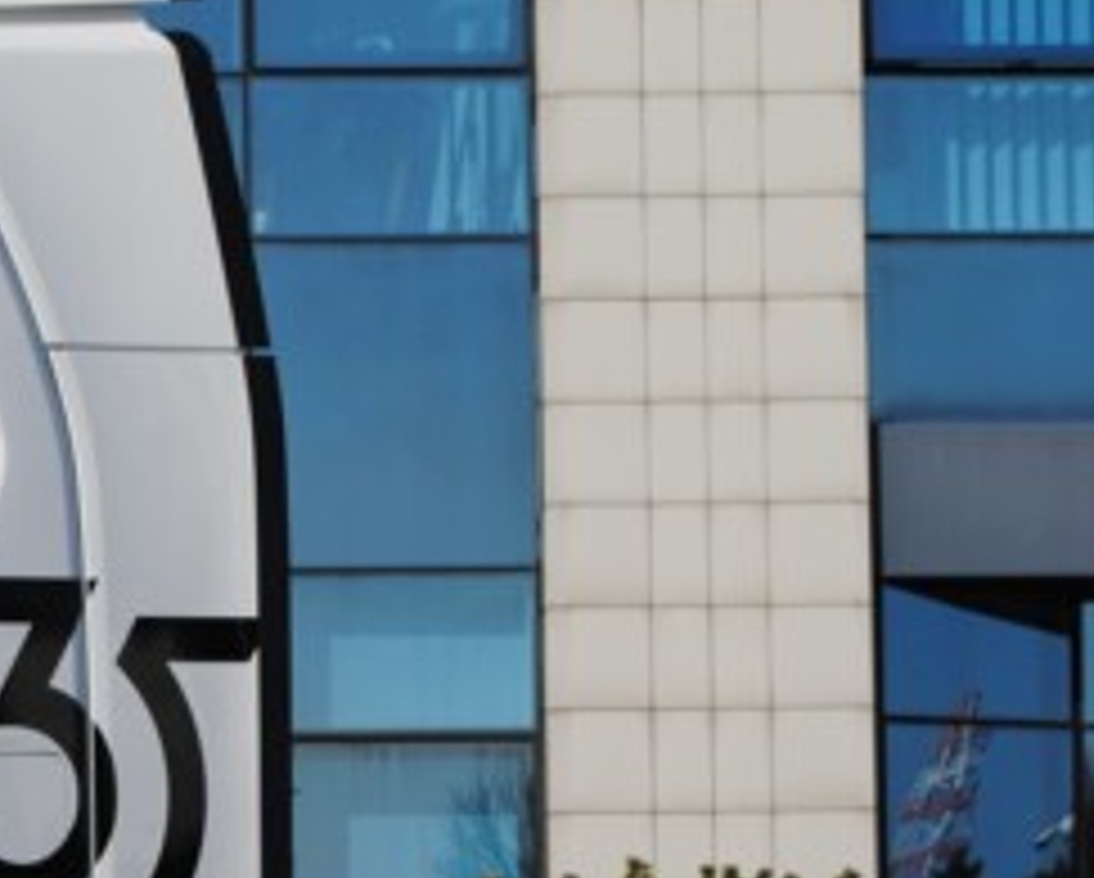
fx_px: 5911
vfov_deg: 8.4
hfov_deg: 10.4
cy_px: 889
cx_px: -140
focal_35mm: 182
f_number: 9
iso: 100
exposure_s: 1/320
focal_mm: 45
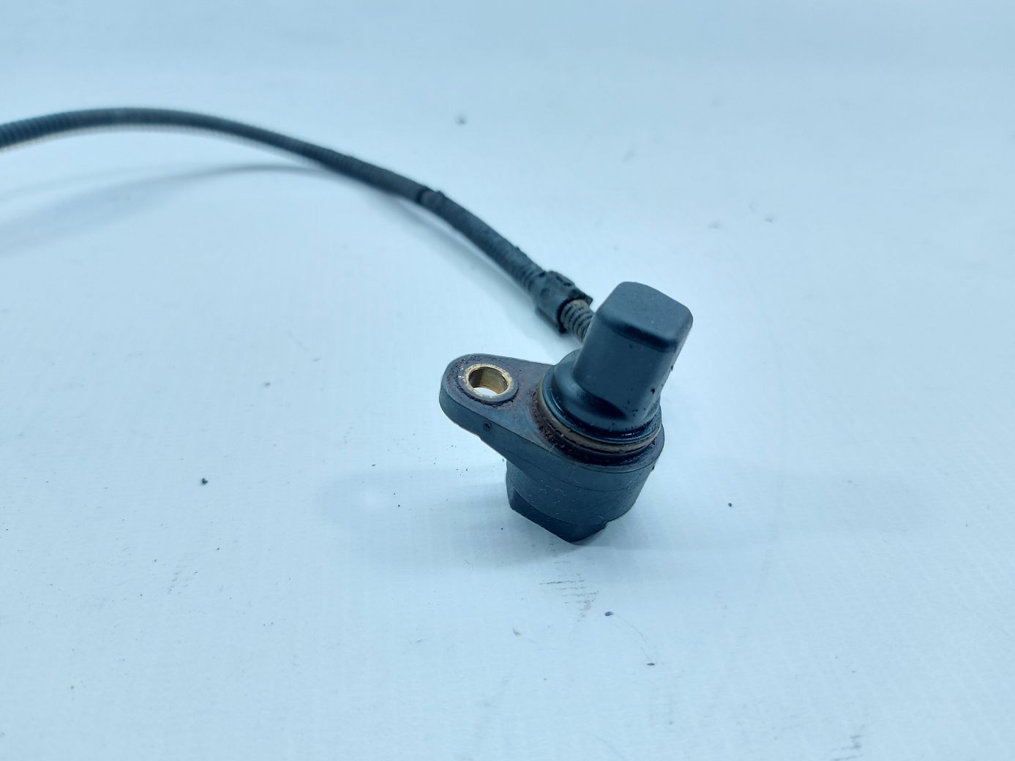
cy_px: 380
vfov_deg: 56.8
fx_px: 704
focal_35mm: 24
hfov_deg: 71.6
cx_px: 508
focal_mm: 5.23
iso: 100
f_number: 1.8
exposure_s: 1/50
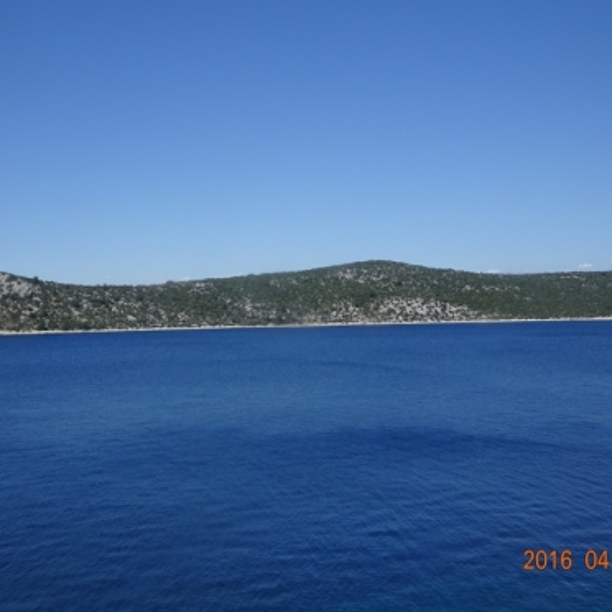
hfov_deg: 38.3
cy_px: 307
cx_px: 290
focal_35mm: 44
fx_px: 880
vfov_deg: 38.3
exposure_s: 1/400
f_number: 4
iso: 80
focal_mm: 6.37
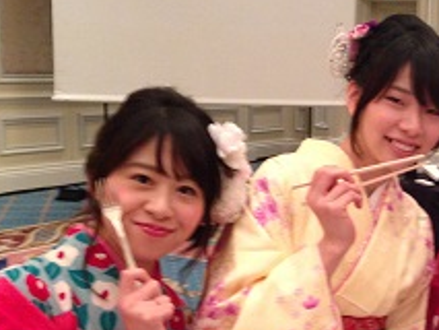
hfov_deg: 24.7
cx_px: 412
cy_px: 237
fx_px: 964
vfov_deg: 19.3
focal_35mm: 76
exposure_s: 1/20
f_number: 2.4
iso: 200
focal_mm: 4.12
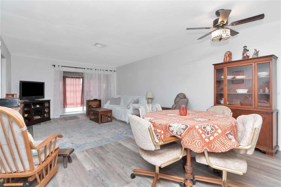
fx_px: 129
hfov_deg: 95.0
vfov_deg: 72.0
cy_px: 94
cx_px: 140
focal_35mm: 16
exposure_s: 1/100
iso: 1600
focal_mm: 11
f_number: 8
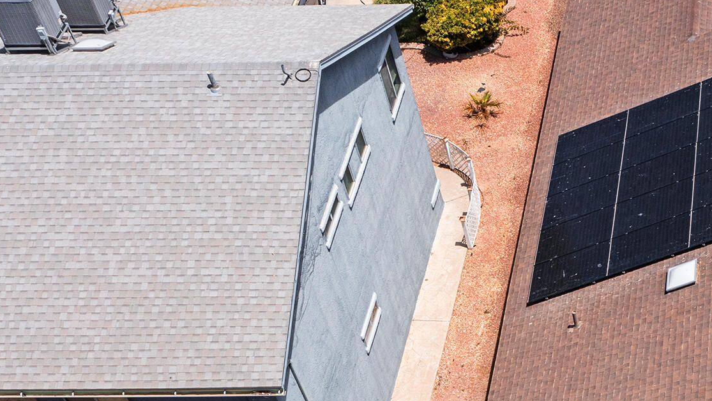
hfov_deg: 26.9
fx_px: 1340
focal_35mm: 71
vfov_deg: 16.5
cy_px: 441
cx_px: 817
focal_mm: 10.26
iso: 100
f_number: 6.3
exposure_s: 1/500
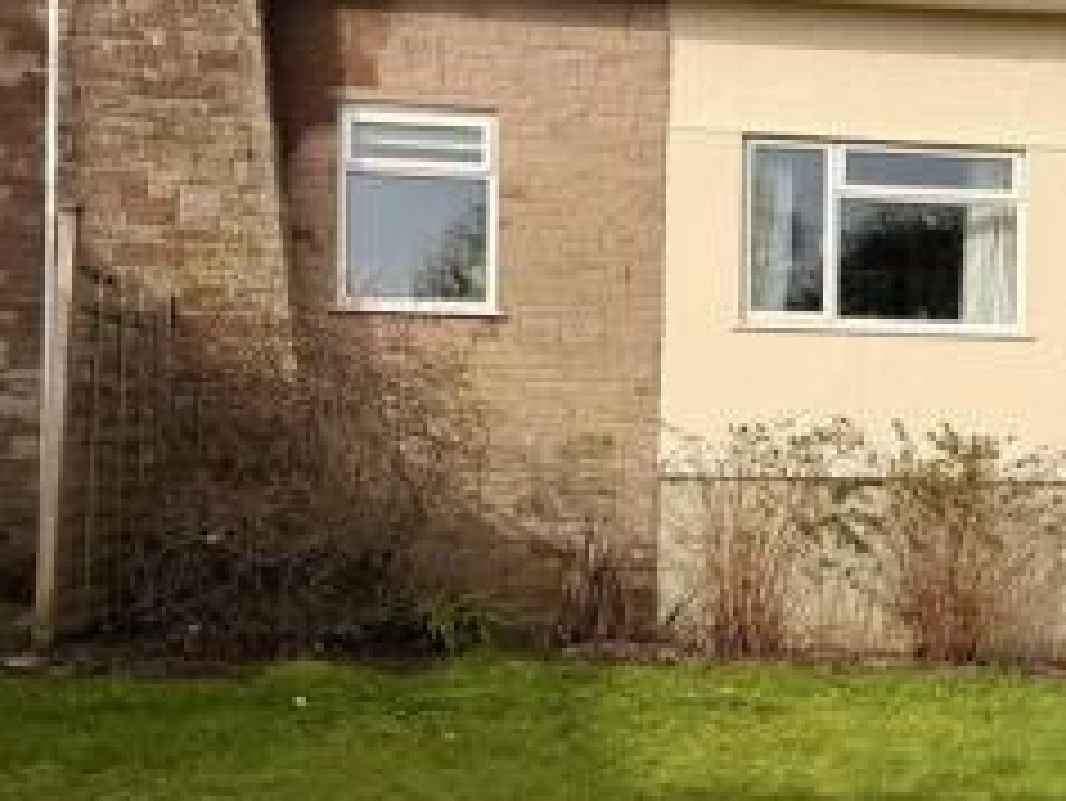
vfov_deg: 24.8
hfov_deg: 31.5
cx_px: 902
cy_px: 457
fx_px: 1818
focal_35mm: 59
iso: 80
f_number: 1.78
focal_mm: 6.76
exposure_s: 1/4673
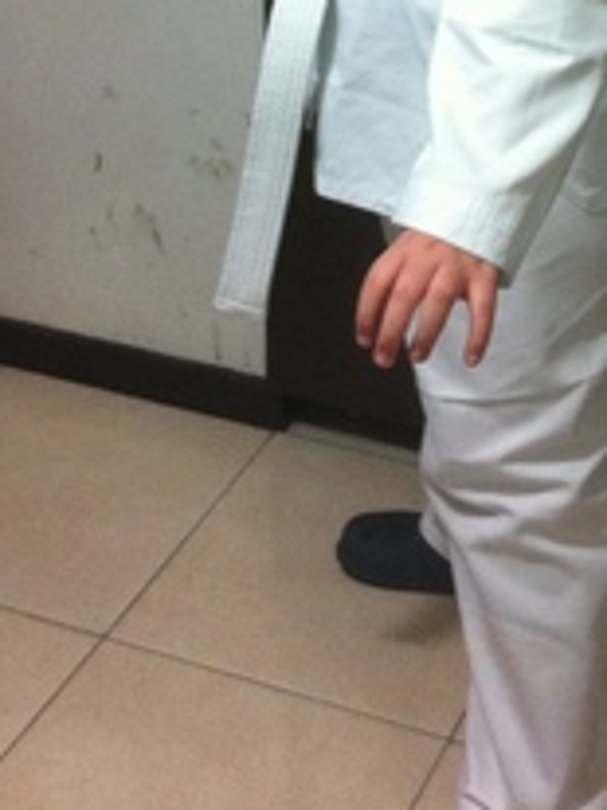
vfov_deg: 23.2
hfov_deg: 17.9
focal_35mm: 81
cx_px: 542
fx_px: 1896
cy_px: 8
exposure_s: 1/15
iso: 320
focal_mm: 3.85
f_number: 2.8
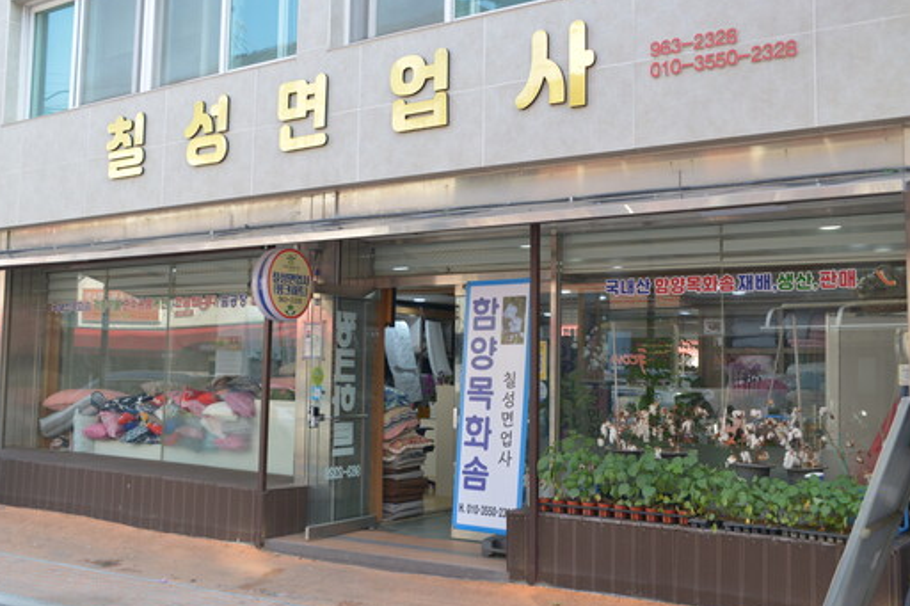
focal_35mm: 41
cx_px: 453
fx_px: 1036
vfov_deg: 32.6
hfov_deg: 47.4
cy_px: 275
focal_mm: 35
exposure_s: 1/200
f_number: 7.1
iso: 400
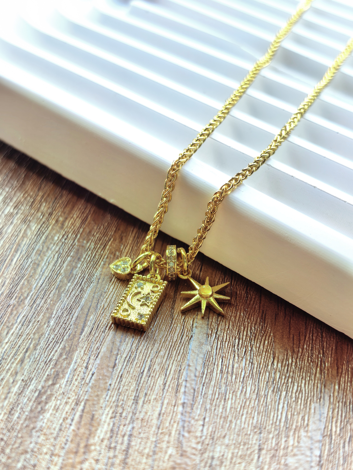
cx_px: 176
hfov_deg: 32.2
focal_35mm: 45
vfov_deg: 42.1
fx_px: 612
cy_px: 235
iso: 80
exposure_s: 1/100
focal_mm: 6.98
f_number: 2
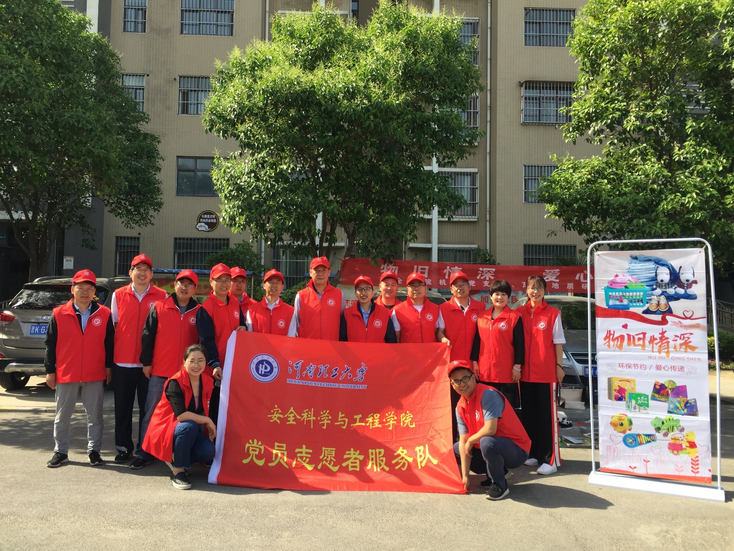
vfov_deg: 48.2
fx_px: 615
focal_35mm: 29
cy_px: 276
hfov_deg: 61.7
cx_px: 367
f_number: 2.2
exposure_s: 1/775
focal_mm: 4.15
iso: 32
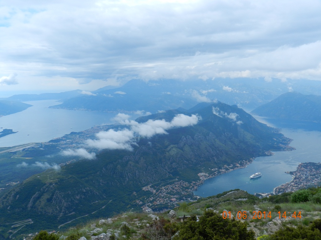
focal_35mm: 32
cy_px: 120
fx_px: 297
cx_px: 160
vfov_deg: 44.2
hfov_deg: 56.8
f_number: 4
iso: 160
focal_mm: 5.6
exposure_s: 1/1000
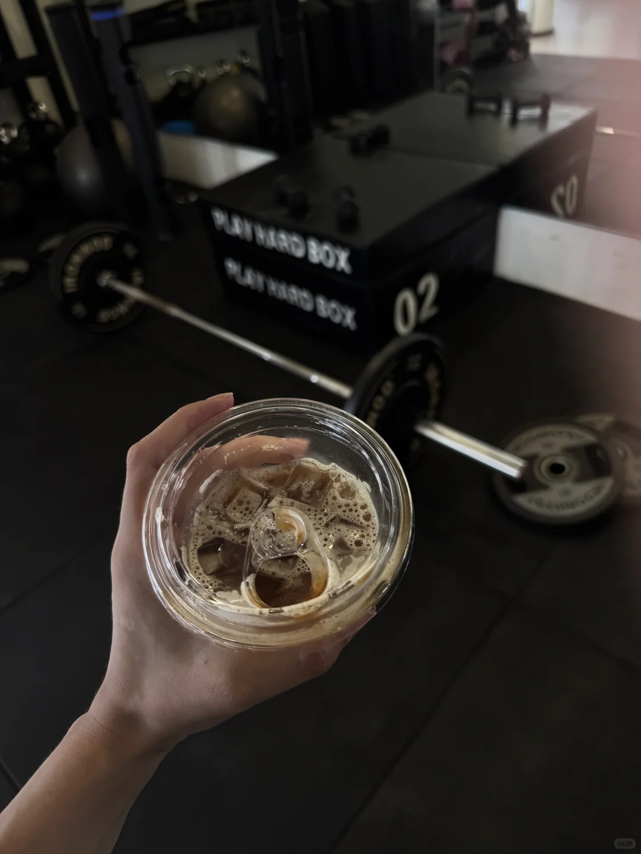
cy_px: 427
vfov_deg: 71.6
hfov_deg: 56.8
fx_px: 593
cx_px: 320
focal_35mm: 24
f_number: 1.78
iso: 64
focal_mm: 6.76
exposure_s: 1/121
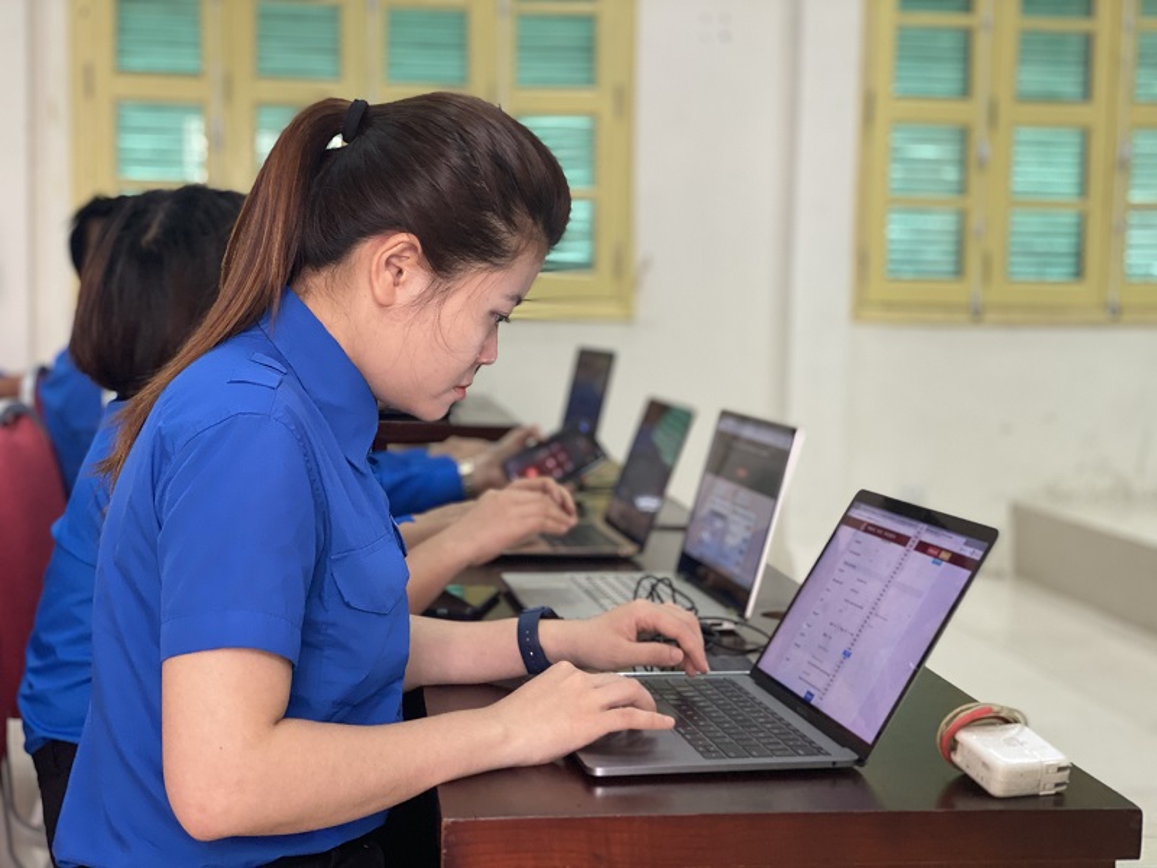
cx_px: 578
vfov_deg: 28.0
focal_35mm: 52
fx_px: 1738
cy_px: 434
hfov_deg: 36.8
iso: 100
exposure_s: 1/33
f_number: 2
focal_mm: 6
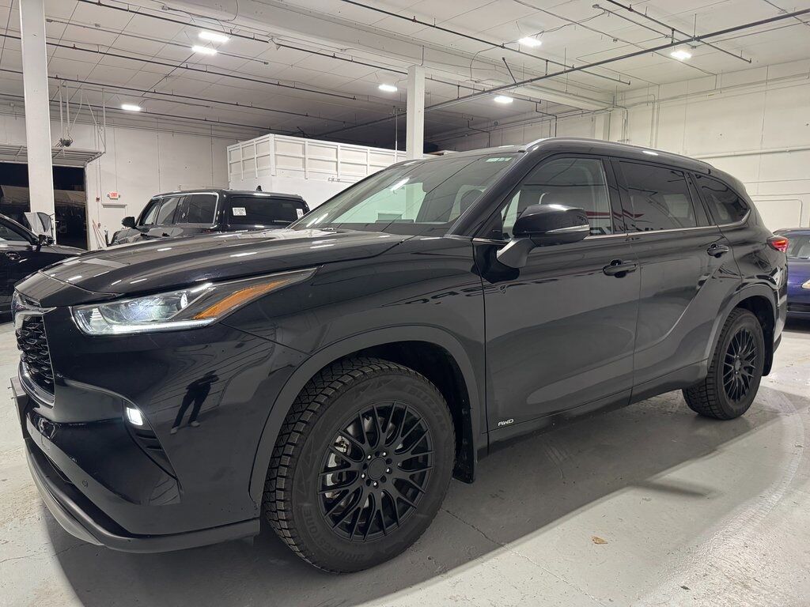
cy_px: 304
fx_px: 562
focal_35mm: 24
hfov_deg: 71.6
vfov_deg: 56.8
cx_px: 405
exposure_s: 1/60
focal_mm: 6.76
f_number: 1.78
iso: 400
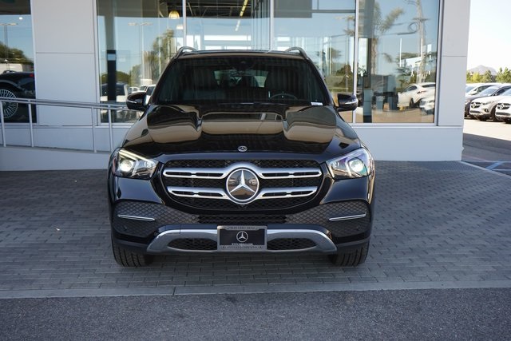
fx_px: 525
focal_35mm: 37
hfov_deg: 51.9
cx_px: 256
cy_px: 170
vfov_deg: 36.0
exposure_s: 1/800
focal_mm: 37
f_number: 8
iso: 2000
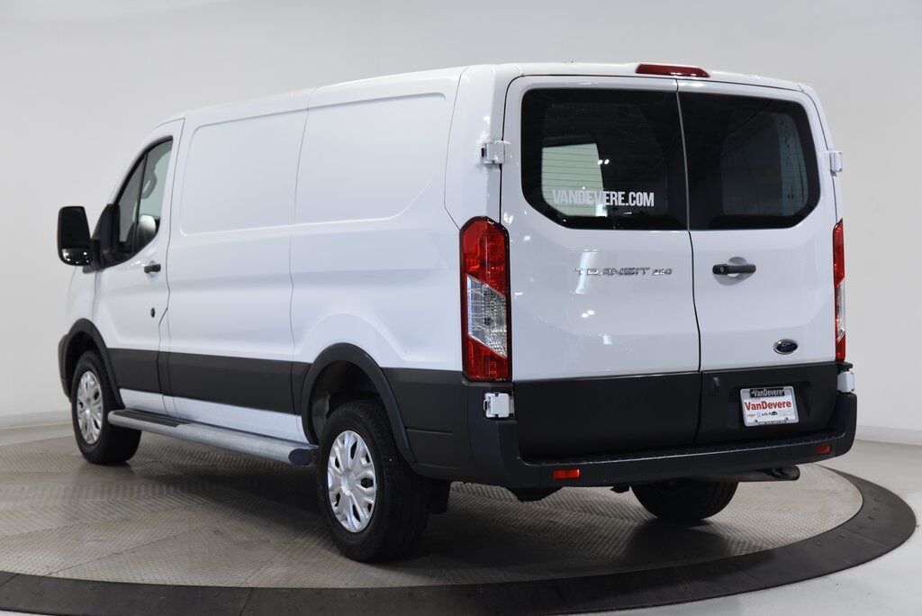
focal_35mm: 62
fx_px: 1589
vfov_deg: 21.9
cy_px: 308
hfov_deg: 32.4
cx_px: 461
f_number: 5
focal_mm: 62
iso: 1600
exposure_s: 1/100
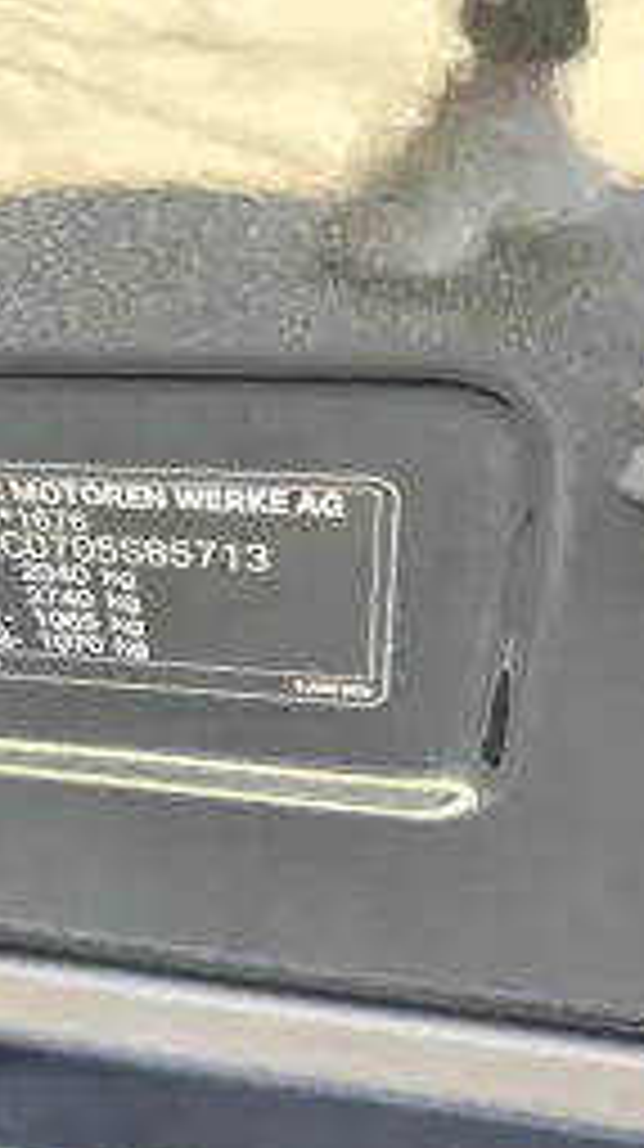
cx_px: 81
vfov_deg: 50.5
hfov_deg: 28.6
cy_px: 599
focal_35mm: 40
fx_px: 1217
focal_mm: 5.96
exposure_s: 1/60
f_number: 1.6
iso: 160
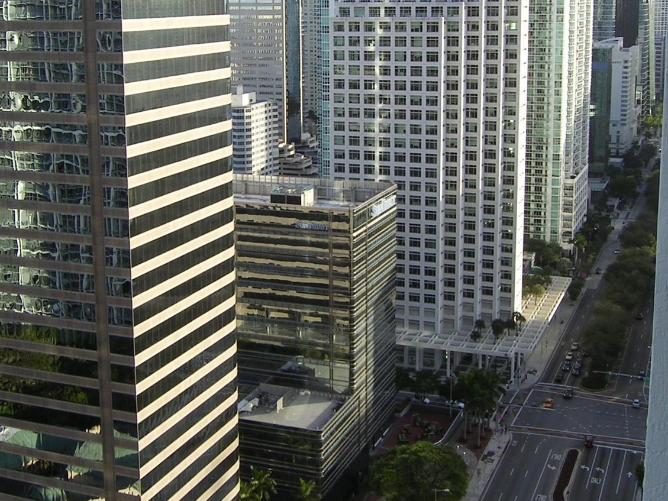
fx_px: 984
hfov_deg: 37.4
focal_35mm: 51
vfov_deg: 28.4
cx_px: 288
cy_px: 172
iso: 50
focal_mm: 5.6
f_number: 4.8
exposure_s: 1/168
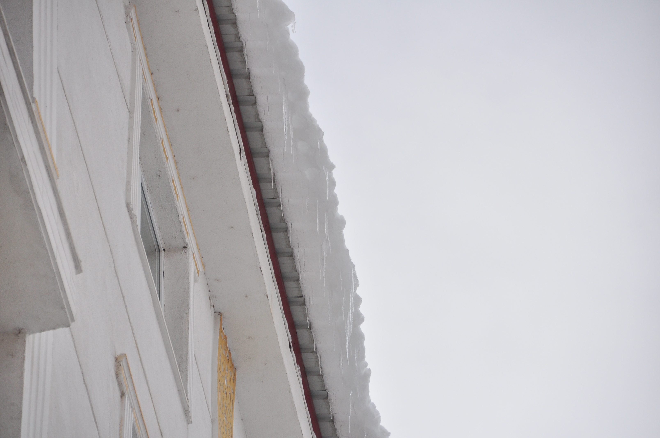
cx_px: 330
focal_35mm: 218
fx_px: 3983
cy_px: 219
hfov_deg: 9.5
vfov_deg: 6.3
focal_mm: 145
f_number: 6.3
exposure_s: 1/2500
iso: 400
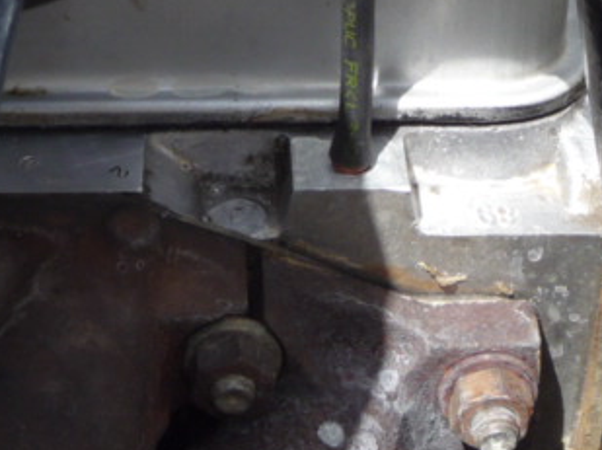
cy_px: 132
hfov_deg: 17.6
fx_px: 1946
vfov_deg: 13.2
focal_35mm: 112
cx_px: 320
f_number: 3.5
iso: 100
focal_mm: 5.3
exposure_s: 1/500
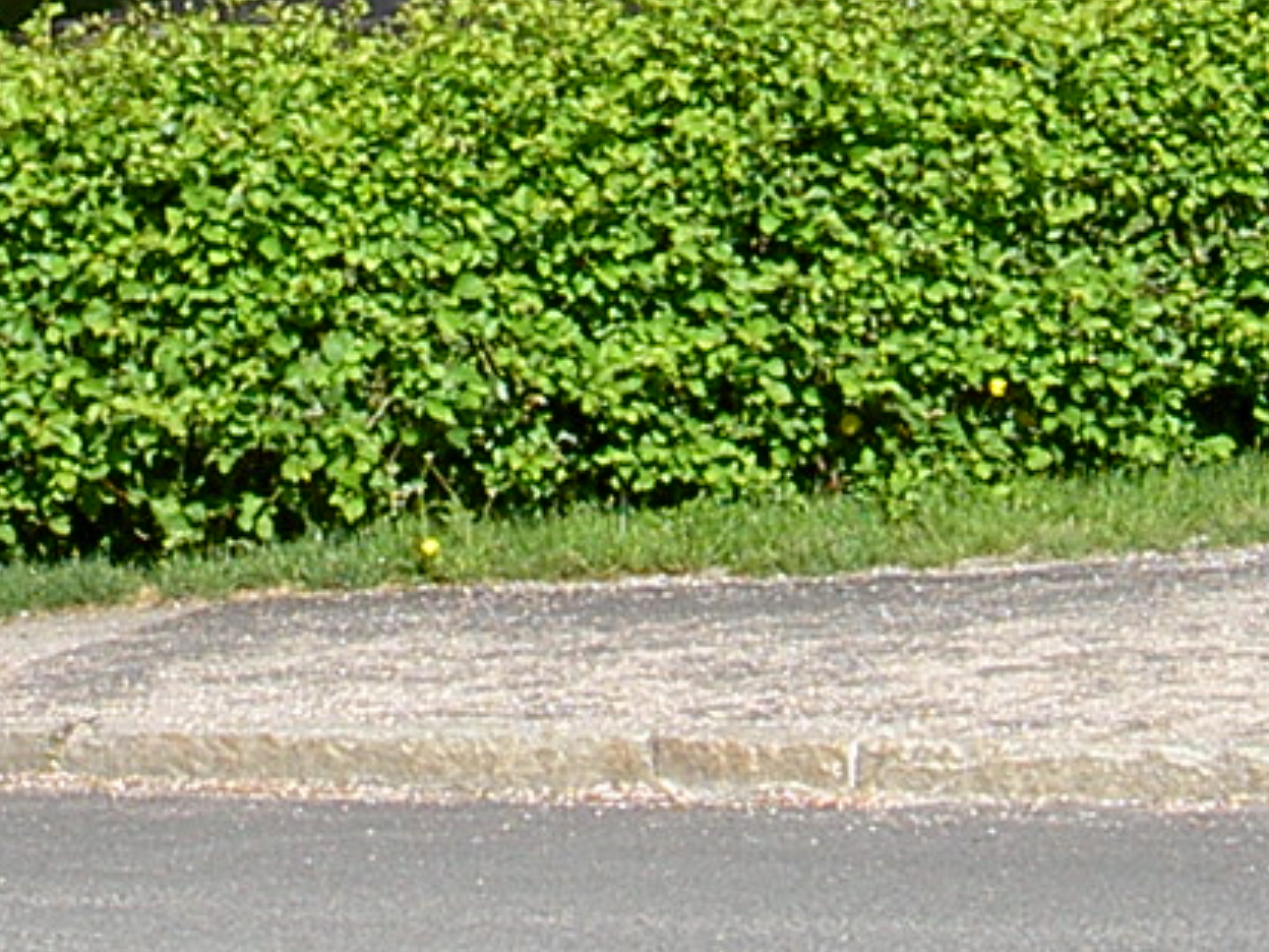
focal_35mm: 192
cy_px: -360
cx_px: 250
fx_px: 7039
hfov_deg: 10.3
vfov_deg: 7.6
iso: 100
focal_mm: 8
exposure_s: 1/320
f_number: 4.7
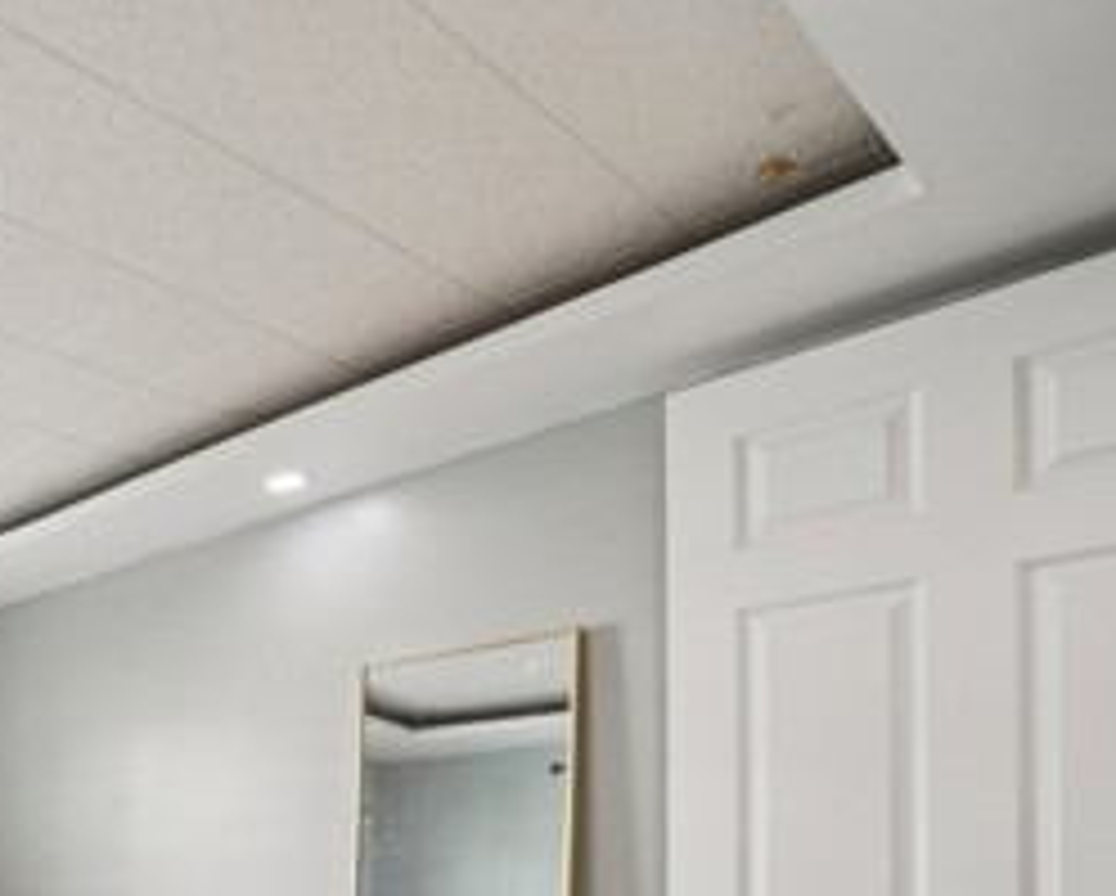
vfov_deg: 43.4
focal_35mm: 29
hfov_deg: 45.7
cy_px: 882
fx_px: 959
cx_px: -104
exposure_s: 1/15
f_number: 8
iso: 400
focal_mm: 12
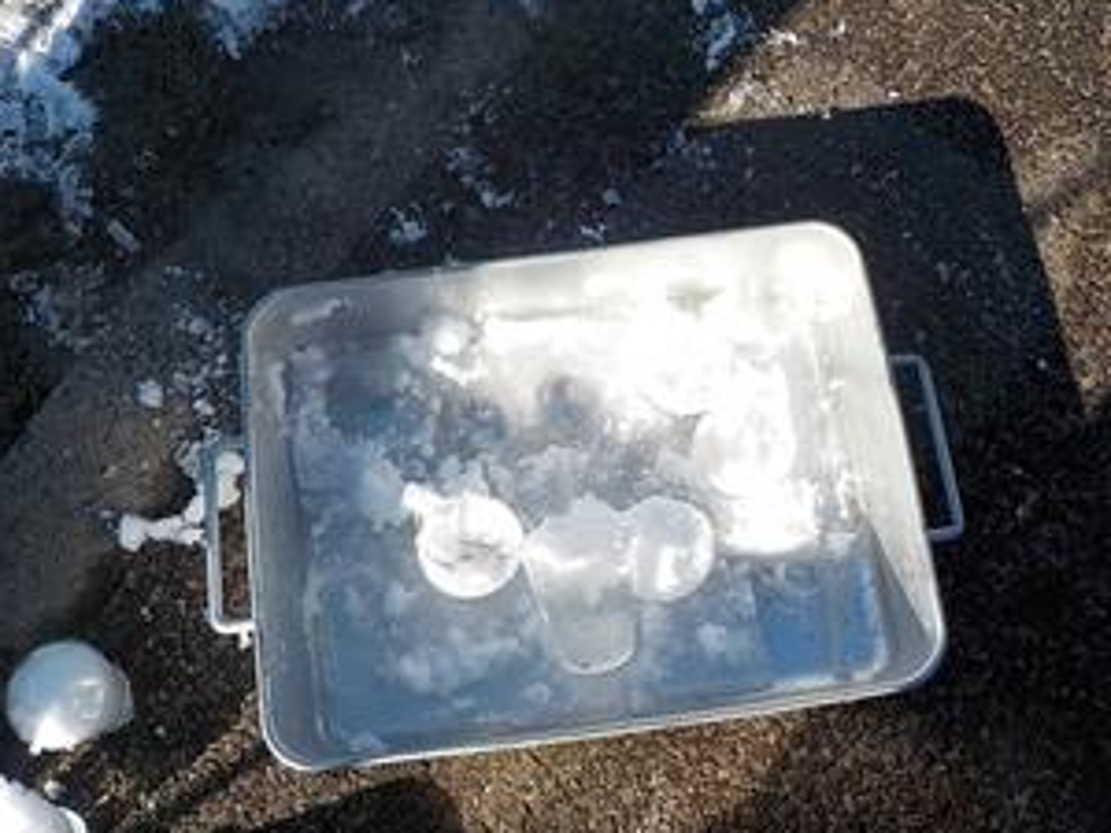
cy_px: 457
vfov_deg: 40.7
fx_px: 1123
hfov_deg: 52.6
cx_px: 604
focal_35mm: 35
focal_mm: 4.1
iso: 125
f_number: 3.3
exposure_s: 1/1000
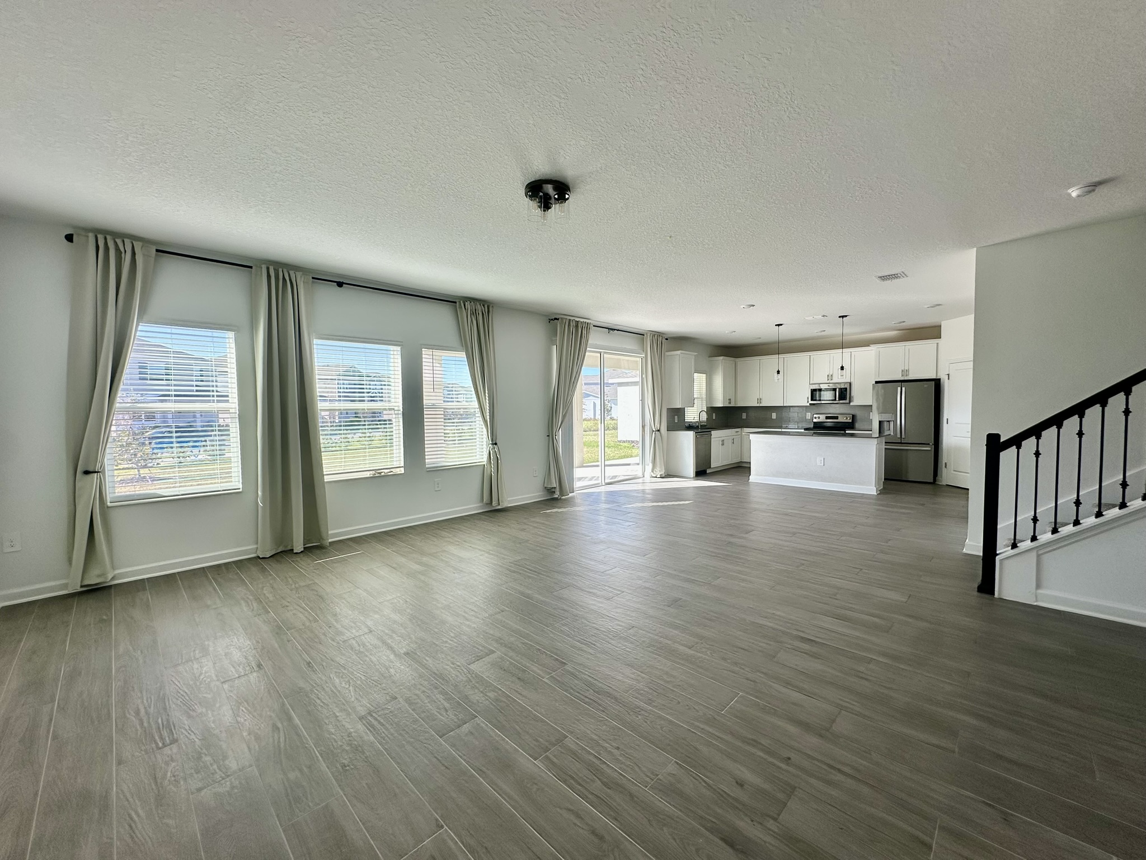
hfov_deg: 102.1
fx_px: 463
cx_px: 573
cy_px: 430
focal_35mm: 14
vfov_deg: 85.7
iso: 40
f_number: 2.2
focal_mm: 2.22
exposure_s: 1/240
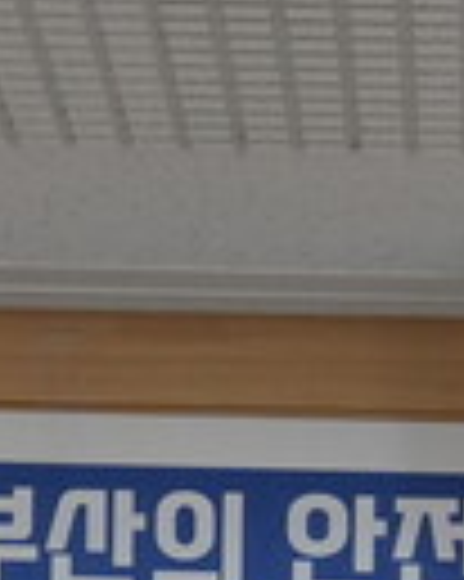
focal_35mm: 287
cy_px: 1295
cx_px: 626
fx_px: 4932
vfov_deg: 6.5
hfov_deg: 5.4
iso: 3200
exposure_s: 1/125
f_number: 4.5
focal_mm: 41
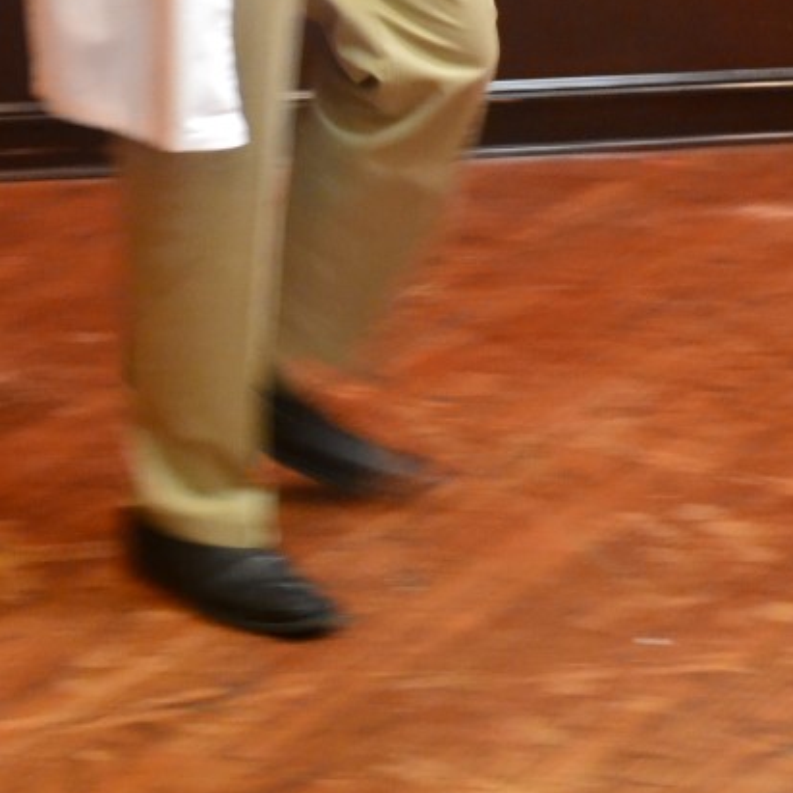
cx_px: 369
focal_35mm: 143
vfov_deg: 11.9
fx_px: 3706
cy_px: -195
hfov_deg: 12.2
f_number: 5.3
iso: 3200
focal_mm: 40
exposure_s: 1/15
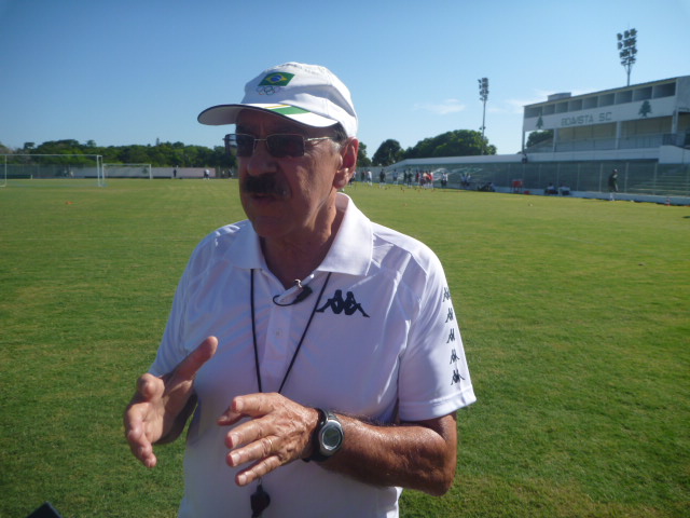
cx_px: 345
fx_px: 558
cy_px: 259
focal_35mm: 28
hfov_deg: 63.4
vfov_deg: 49.7
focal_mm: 4.9
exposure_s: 1/800
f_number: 3.3
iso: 80
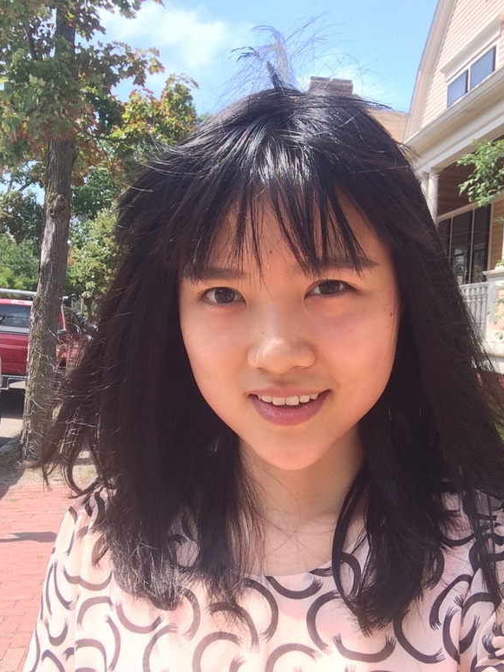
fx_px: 621
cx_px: 256
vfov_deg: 56.8
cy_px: 346
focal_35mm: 32
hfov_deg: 44.1
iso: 50
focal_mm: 2.15
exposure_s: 1/451
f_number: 2.4
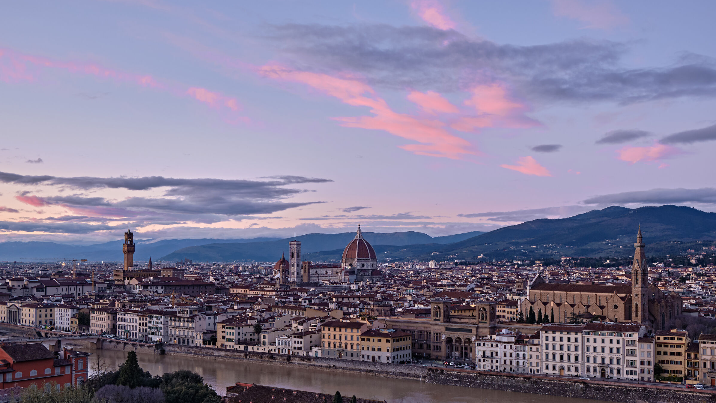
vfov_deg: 29.7
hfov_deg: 50.5
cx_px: 359
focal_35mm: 40
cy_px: 233
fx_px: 759
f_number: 6.4
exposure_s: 1/8.33
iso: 200
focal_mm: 25.4
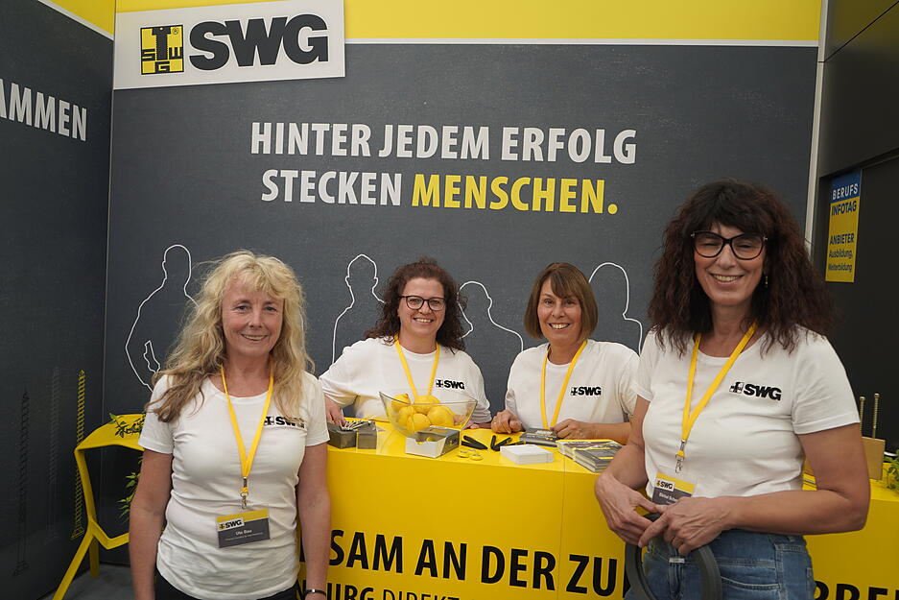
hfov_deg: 65.5
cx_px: 450
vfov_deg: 46.4
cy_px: 300
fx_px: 699
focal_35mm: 28
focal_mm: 28
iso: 160
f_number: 4
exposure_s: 1/160
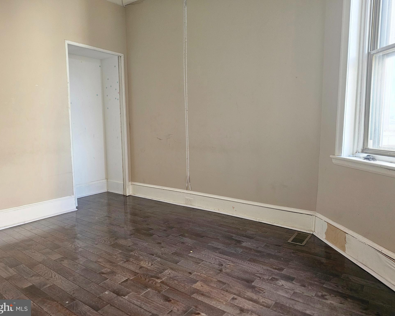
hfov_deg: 70.3
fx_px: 281
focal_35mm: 24
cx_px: 190
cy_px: 158
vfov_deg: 58.8
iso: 640
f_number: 1.7
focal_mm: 6.3
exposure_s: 1/120
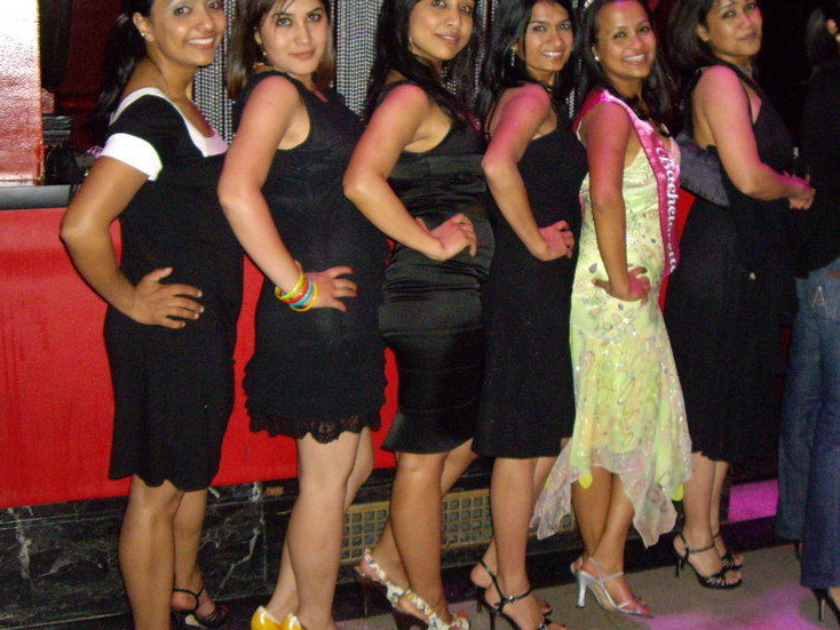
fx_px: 1287
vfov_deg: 27.5
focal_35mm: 53
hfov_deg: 36.0
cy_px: 258
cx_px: 499
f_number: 2.7
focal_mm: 6.2
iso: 400
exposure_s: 1/40
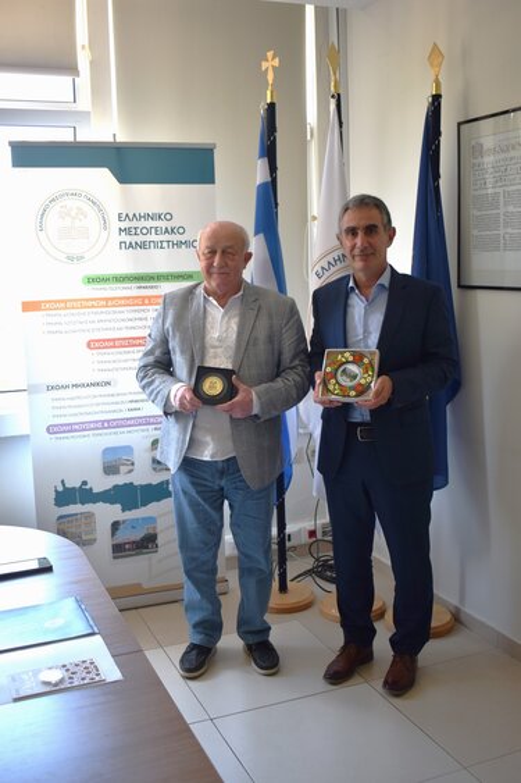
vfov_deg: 51.3
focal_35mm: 38
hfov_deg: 35.5
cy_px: 392
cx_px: 260
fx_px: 814
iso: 125
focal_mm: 25
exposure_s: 1/40
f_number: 4
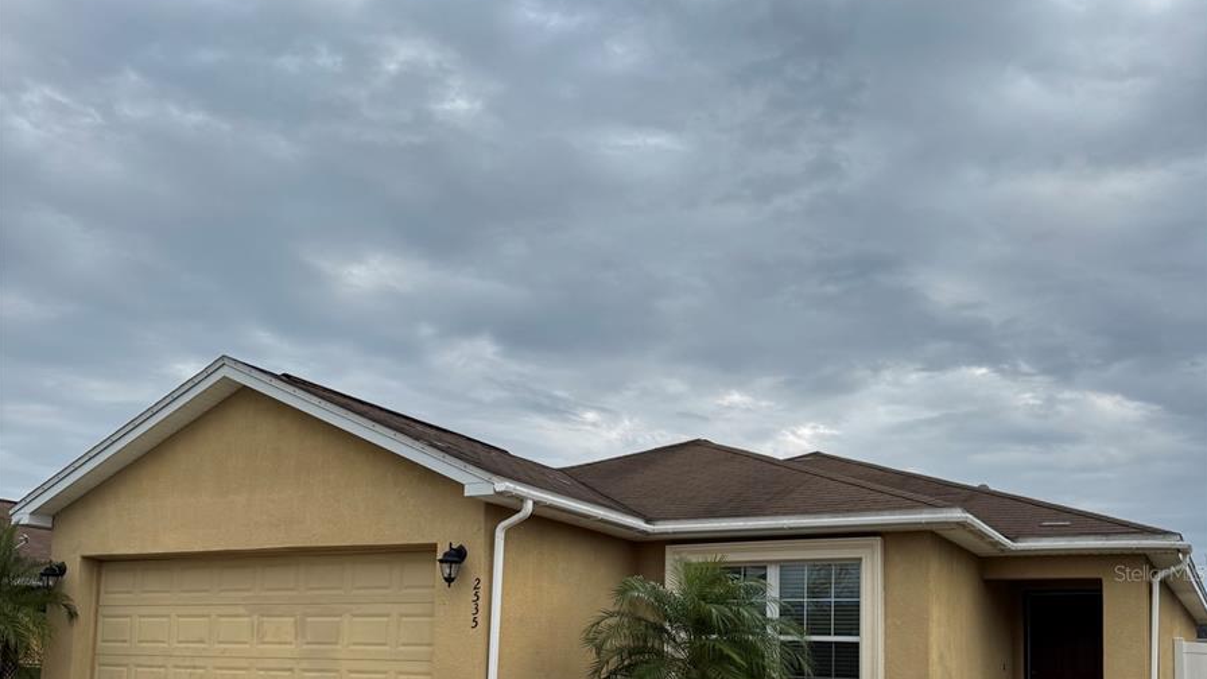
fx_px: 1120
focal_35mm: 35
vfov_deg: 32.5
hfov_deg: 56.6
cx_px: 604
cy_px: 573
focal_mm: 6.76
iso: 80
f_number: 1.78
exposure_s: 1/4310
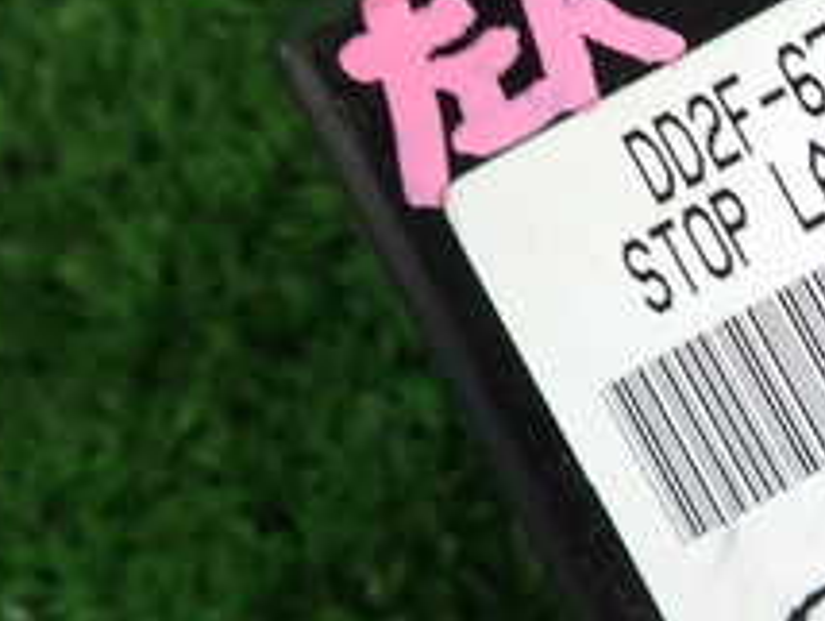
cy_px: 197
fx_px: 1670
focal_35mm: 70
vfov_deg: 21.0
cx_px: 729
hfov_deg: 26.9
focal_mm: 4.5
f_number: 2
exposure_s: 1/40
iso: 200
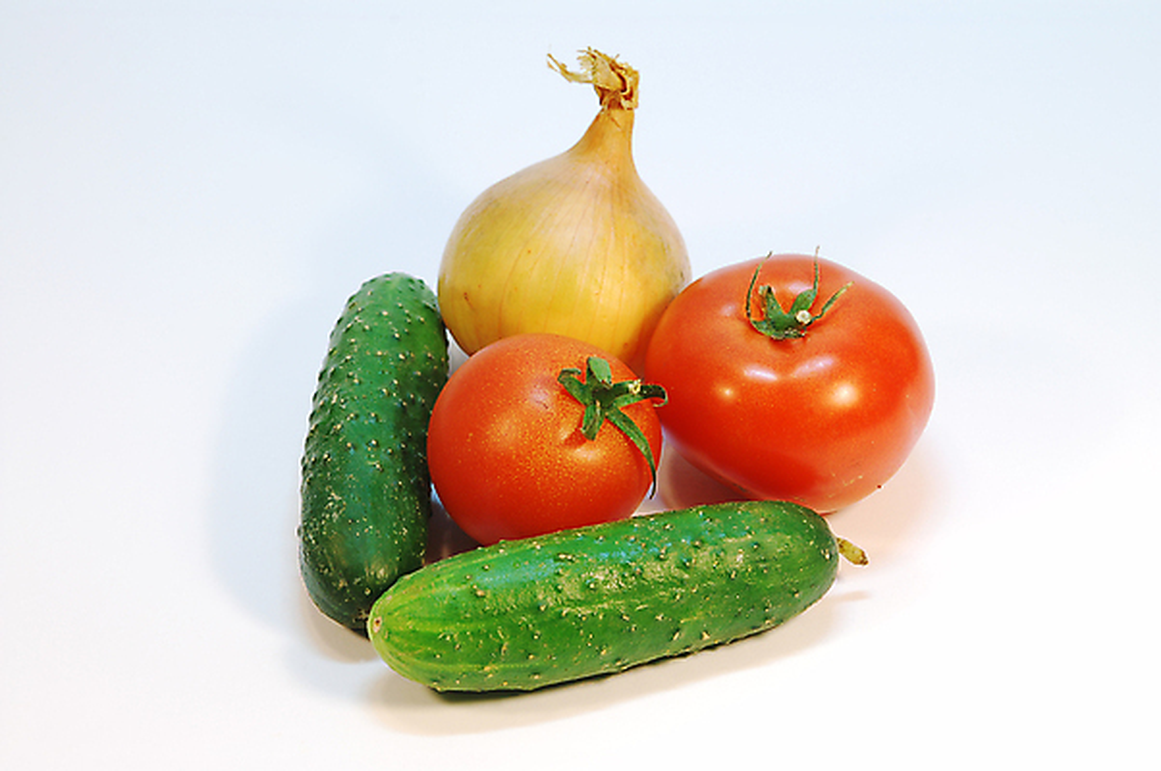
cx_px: 580
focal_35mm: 117
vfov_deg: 11.7
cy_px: 386
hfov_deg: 17.5
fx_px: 3769
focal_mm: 78
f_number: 11
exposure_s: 1/6
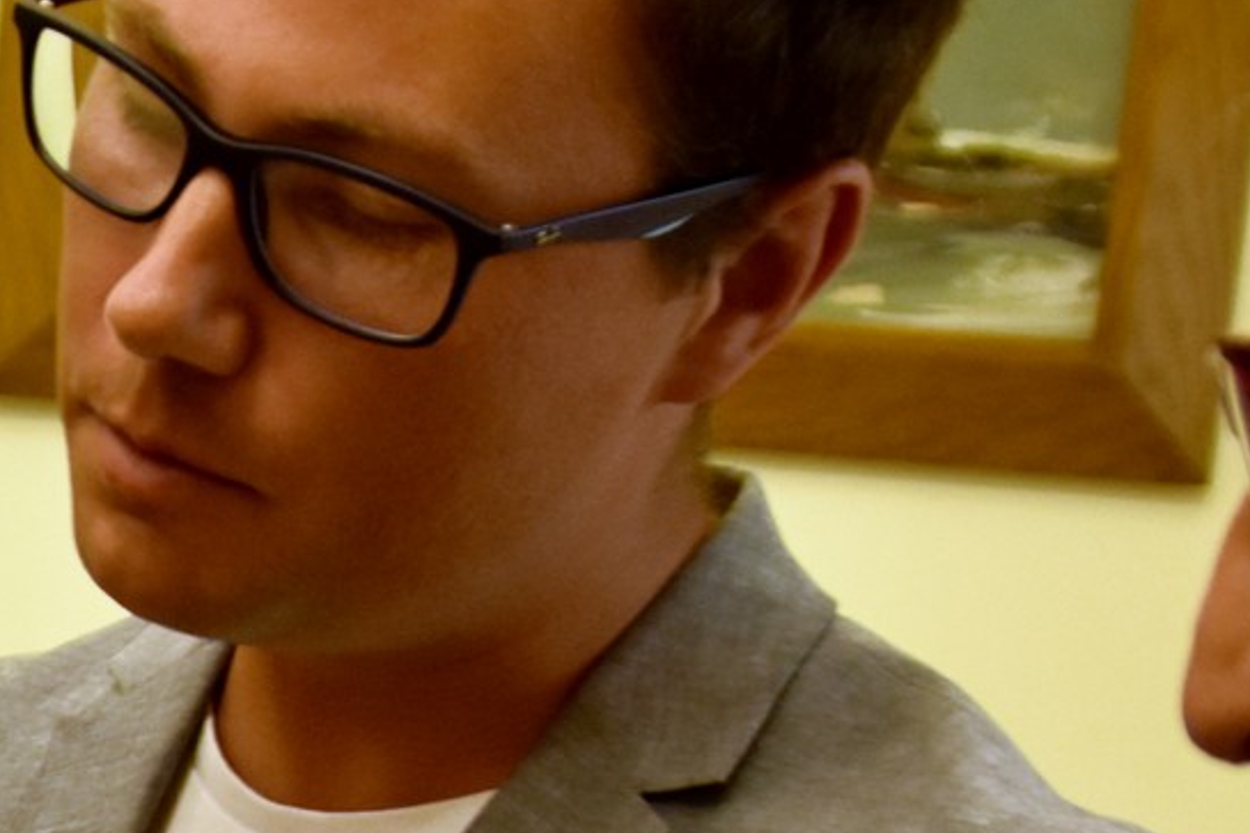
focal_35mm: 96
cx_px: -482
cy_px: 1021
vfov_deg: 13.8
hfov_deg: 19.3
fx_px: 3328
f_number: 2.8
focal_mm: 17
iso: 800
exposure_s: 1/60
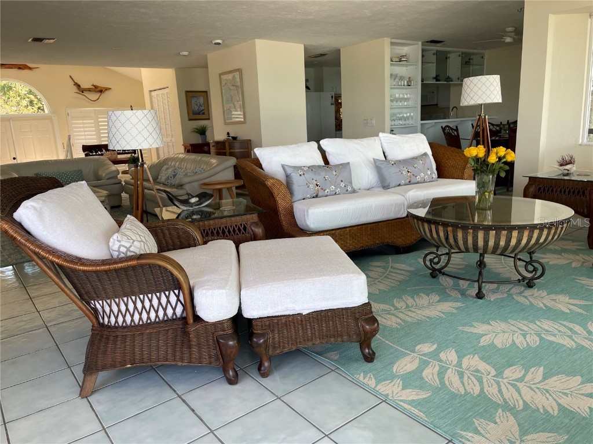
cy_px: 222
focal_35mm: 26
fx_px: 445
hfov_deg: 67.3
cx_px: 296
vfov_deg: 53.1
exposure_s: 1/121
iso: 40
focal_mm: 4.2
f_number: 1.6
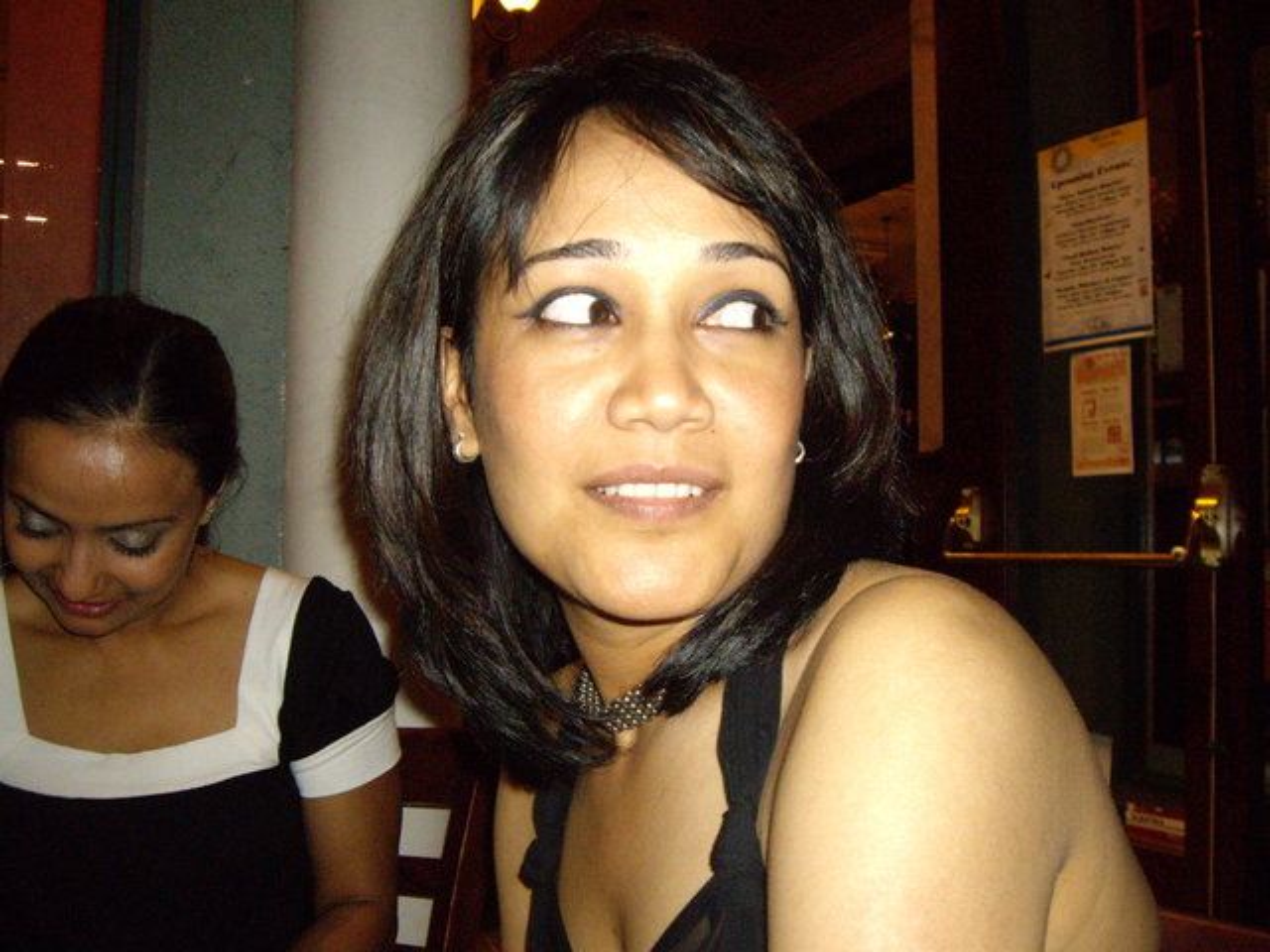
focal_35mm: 38
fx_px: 1394
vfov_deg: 37.7
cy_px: 476
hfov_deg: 49.0
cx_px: 635
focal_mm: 6.2
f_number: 2.7
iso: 400
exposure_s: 1/40
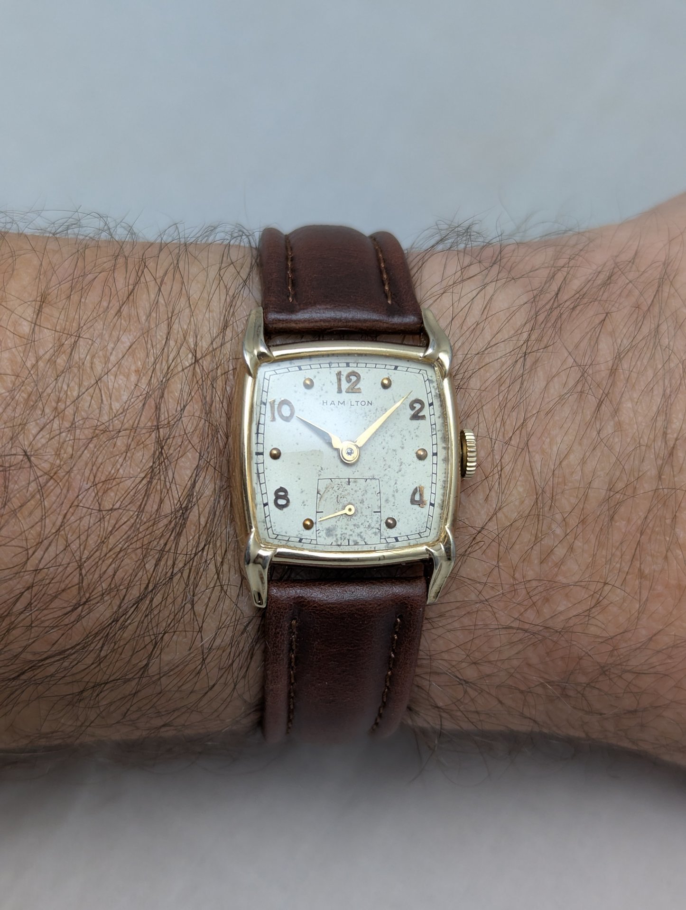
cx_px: 343
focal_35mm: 48
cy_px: 455
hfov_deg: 30.3
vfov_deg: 39.6
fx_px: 1265
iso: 57
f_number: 1.85
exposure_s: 1/120
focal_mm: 6.81
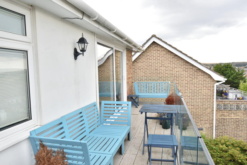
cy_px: 82
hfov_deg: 67.4
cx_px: 124
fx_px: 185
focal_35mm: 27
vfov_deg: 47.9
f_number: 7.1
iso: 500
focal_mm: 18
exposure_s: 1/200
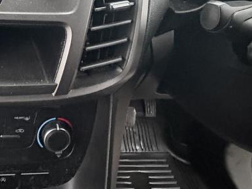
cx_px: 30
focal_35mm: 33
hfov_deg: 49.8
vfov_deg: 39.1
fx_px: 240
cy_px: 10
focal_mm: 2.22
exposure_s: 1/30
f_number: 2.2
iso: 1250
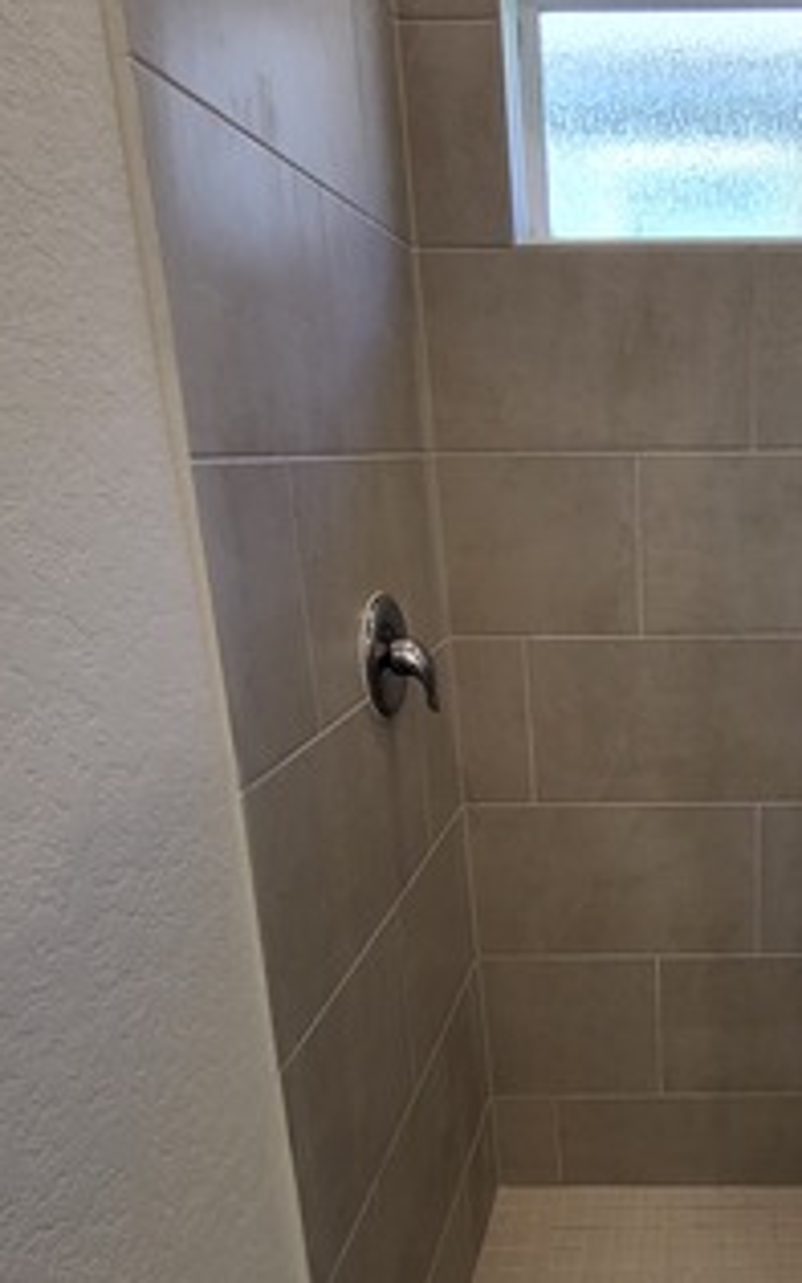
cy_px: 713
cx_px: 745
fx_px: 979
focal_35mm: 28
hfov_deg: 40.6
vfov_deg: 66.3
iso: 64
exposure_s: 1/60
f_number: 2.2
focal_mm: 1.74
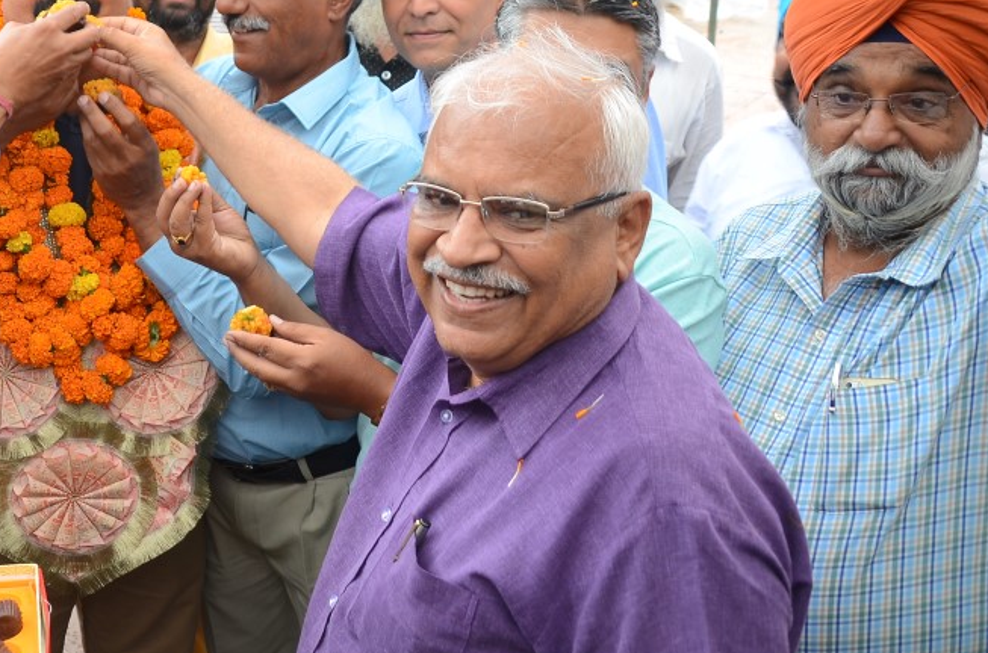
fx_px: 1314
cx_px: 151
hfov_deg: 39.1
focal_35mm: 48
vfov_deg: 27.4
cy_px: 144
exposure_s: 1/100
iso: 200
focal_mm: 18
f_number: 3.5
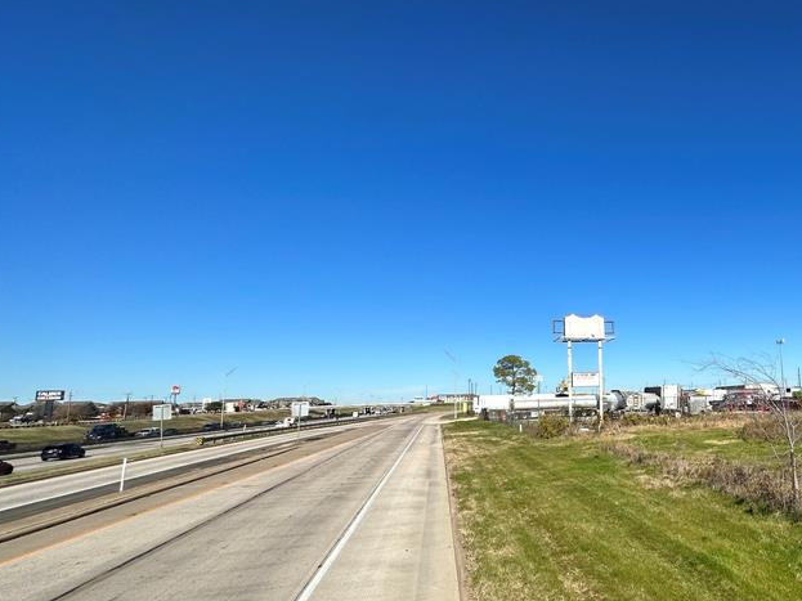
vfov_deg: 58.8
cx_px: 650
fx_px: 533
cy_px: 323
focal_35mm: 23
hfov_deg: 66.6
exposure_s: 1/3205
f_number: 2.2
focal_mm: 2.22
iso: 50
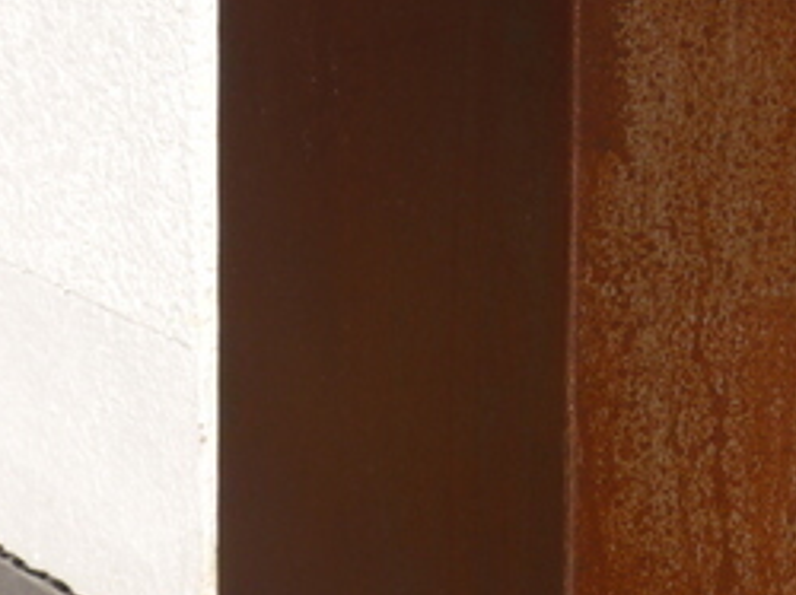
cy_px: 185
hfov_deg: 7.3
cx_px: 872
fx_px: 6180
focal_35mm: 269
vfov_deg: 5.5
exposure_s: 1/320
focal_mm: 42
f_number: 9
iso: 160
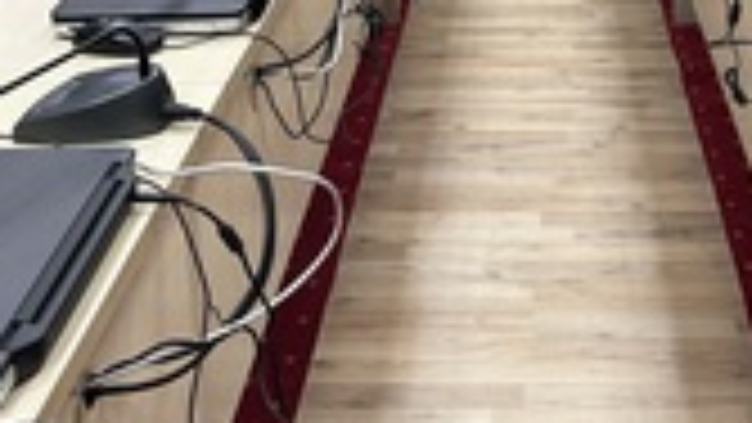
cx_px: 522
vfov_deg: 17.1
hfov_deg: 31.5
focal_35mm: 66
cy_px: -146
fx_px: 1316
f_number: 1.5
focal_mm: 5.7
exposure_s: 1/50
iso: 100
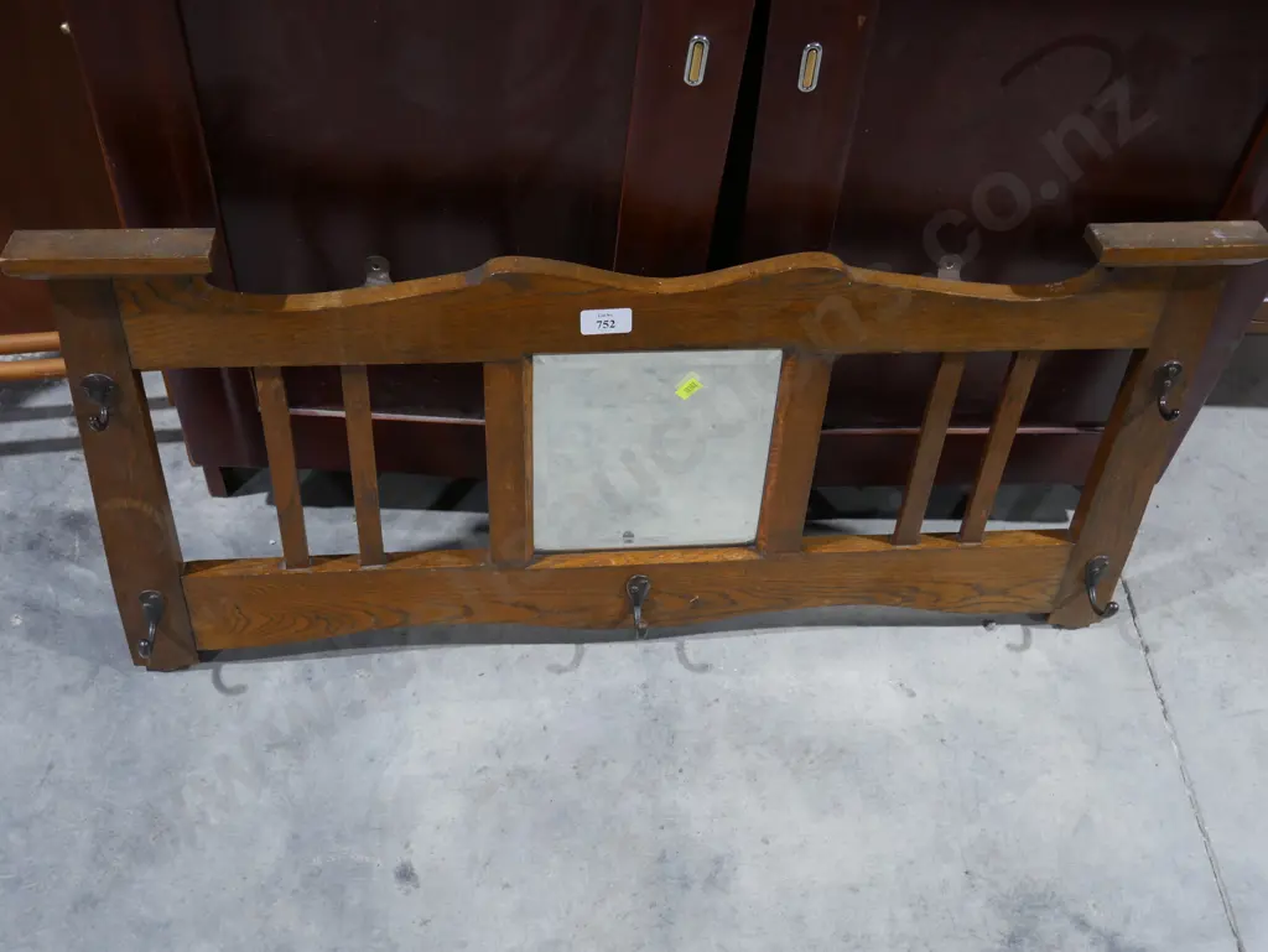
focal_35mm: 36
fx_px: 1319
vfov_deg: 39.7
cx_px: 634
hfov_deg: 51.3
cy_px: 476
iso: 640
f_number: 4
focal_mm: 18
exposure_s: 1/60
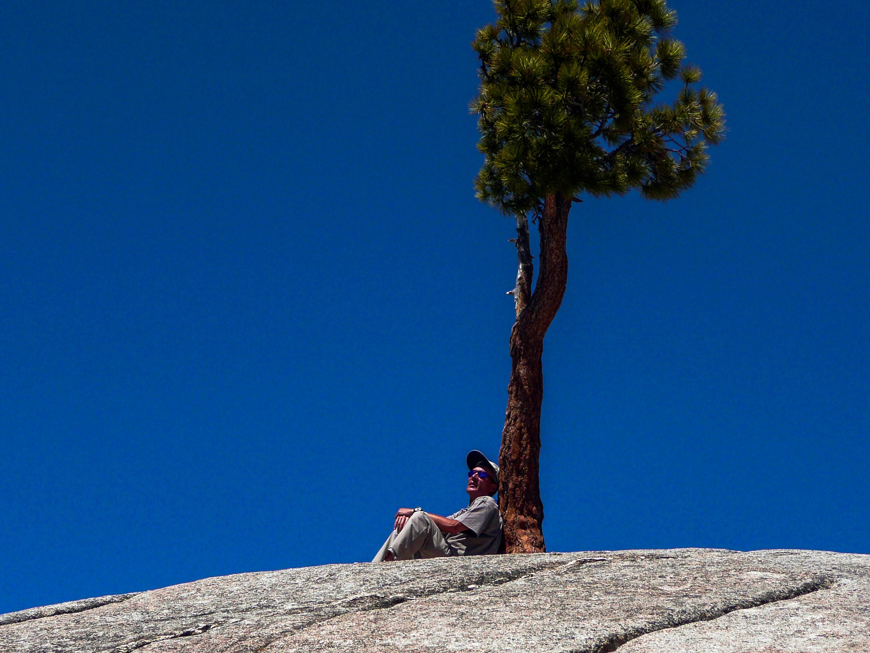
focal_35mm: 154
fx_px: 3870
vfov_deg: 9.6
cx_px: 435
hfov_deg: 12.8
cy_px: 326
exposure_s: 1/800
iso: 100
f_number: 4.7
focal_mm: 20.9
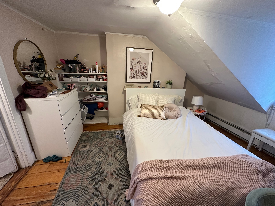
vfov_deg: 85.7
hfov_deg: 102.1
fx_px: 111
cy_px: 103
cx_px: 138
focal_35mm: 14
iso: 200
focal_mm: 2.22
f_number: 2.2
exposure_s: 1/60
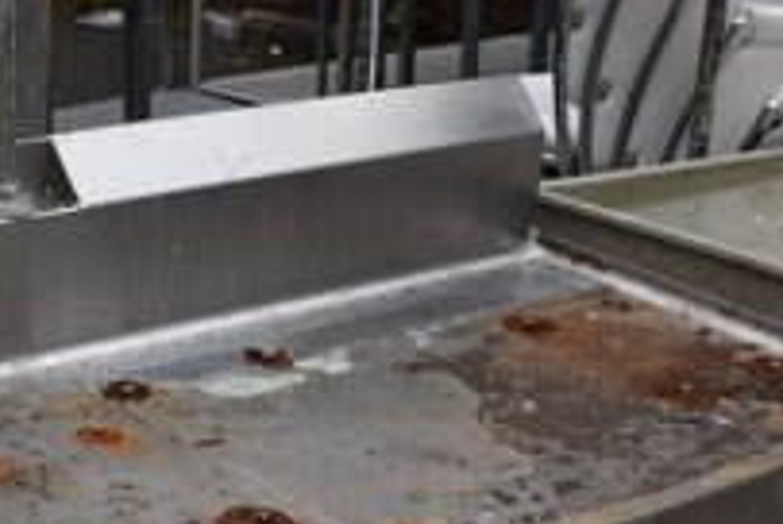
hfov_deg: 24.8
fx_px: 1764
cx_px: 235
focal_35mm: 81
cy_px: 717
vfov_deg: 15.9
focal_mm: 18
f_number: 8
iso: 200
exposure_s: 1/400
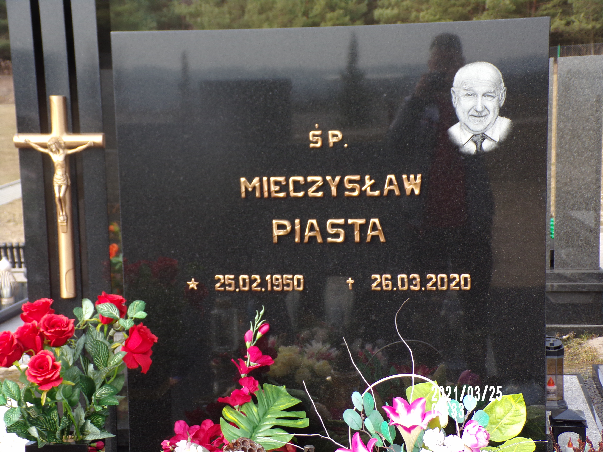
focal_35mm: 65
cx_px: 302
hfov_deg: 29.8
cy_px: 226
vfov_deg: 22.6
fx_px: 1132
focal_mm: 11.6
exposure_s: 1/160
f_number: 3.8
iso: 80
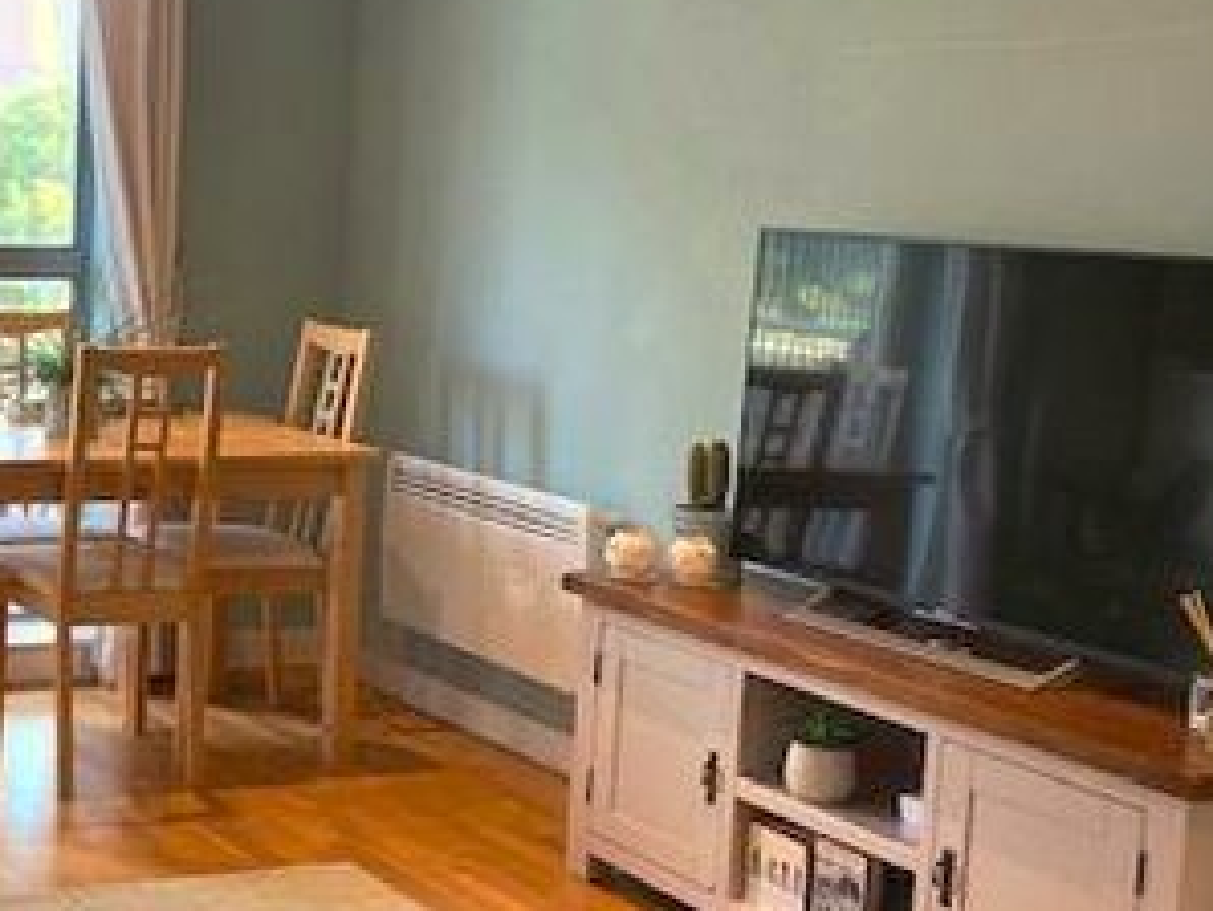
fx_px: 2139
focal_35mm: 61
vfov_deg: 24.1
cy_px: 421
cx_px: 16
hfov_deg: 29.7
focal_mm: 4.25
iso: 125
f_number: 1.8
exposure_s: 1/100
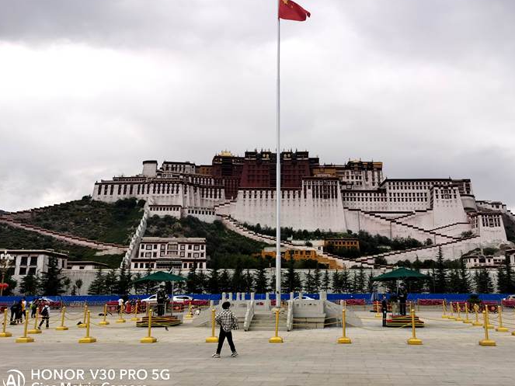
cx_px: 293
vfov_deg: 40.6
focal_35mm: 35
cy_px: 172
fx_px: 521
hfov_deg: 52.5
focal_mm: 5.56
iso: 50
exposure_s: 1/3953
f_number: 1.6
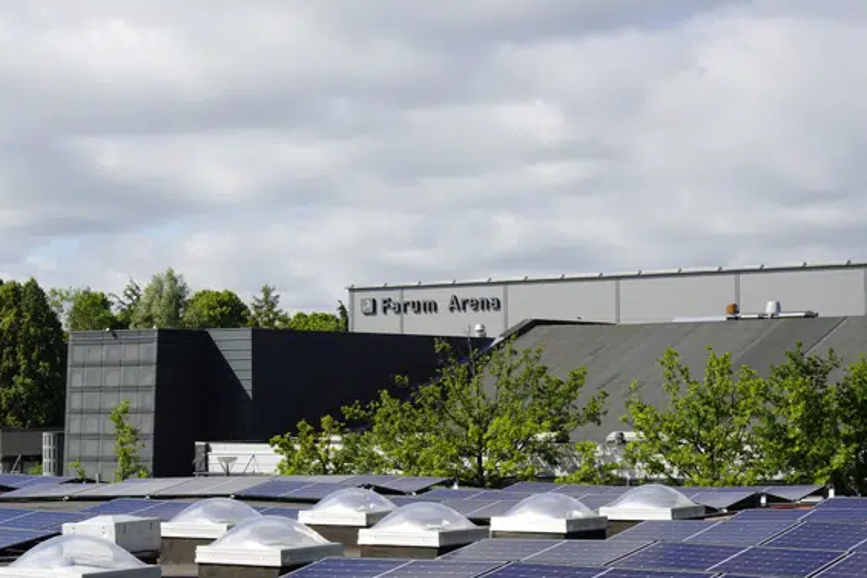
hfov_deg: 23.9
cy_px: 345
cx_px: 333
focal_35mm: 85
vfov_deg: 16.1
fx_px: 2047
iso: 100
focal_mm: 60
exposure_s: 1/160
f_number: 10
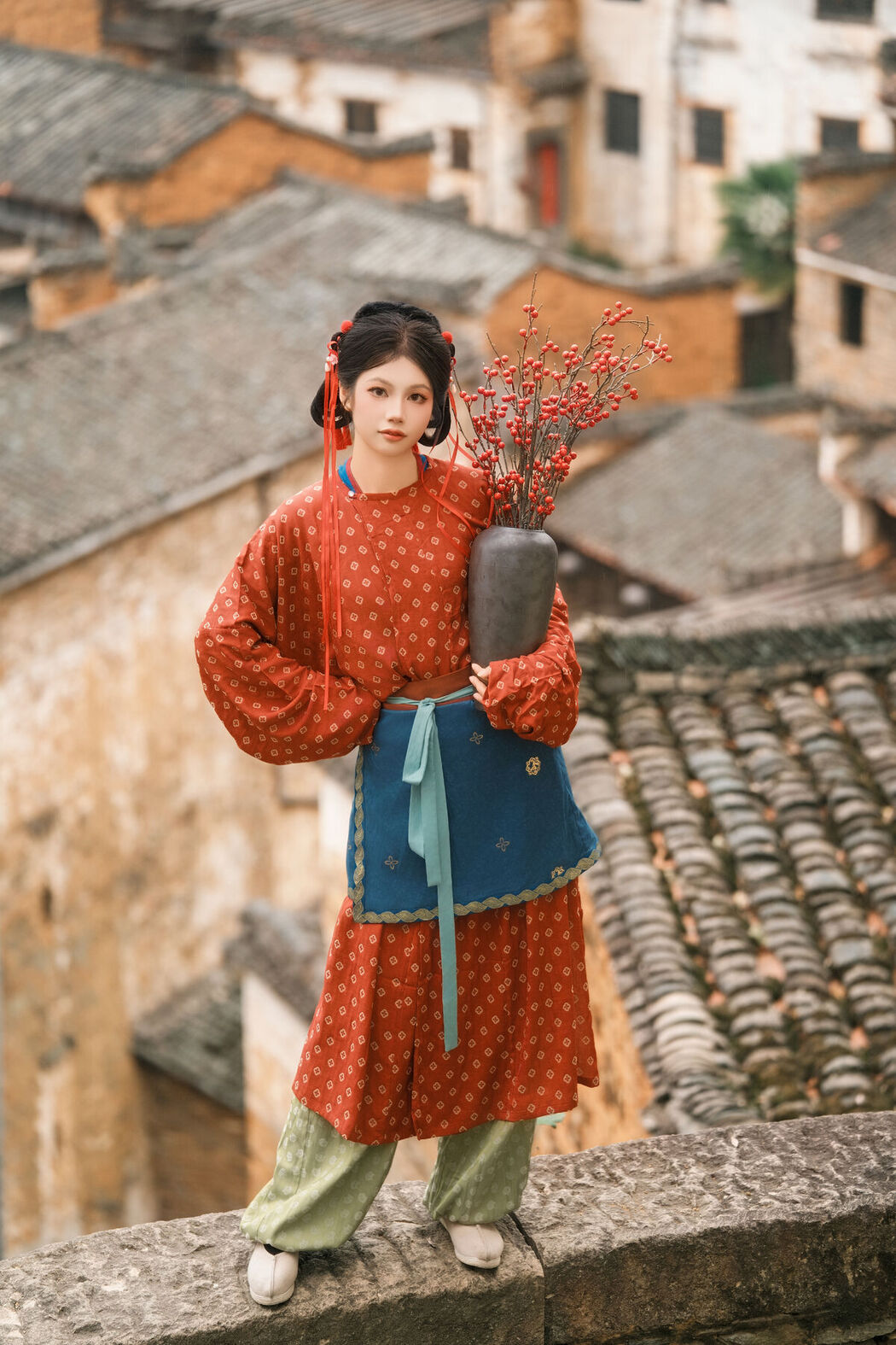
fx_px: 3882
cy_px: 672
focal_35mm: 104
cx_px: 448
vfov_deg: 19.6
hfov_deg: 13.2
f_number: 2.8
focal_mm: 104
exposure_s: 1/160
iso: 320
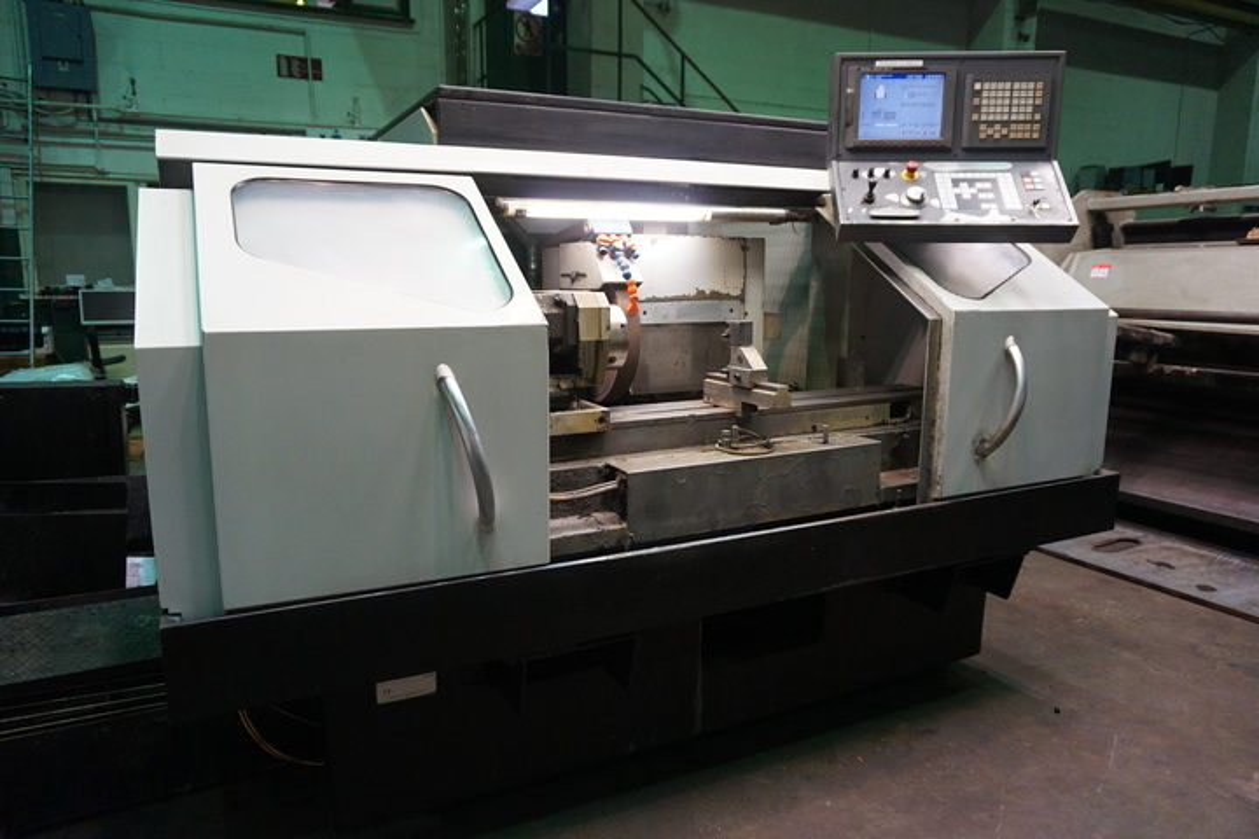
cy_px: 420
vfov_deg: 53.1
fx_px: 839
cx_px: 630
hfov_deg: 73.7
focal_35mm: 24
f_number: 3.5
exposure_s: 1/160
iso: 1600
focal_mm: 16
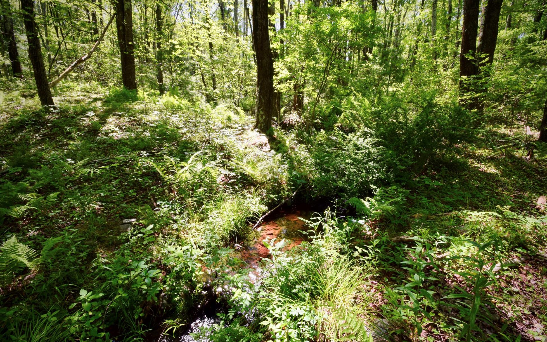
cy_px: 190
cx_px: 282
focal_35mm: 16
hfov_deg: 97.8
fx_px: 239
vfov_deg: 71.0
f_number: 18
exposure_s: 1/20
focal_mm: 10
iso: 220
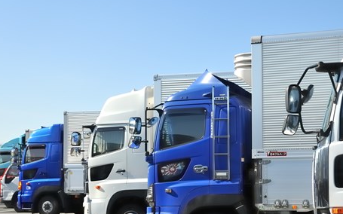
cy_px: 151
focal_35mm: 71
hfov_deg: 28.7
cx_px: 238
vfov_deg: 18.3
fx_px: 663
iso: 250
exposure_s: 1/500
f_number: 9
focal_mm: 44
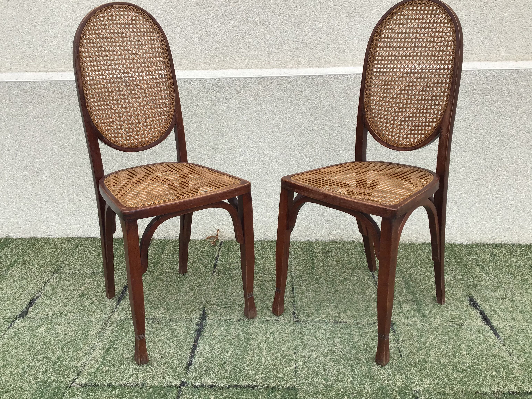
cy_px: 193
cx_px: 253
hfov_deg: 55.3
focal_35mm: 33
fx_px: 507
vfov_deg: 42.9
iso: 25
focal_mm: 3.3
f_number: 2.4
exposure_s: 1/390
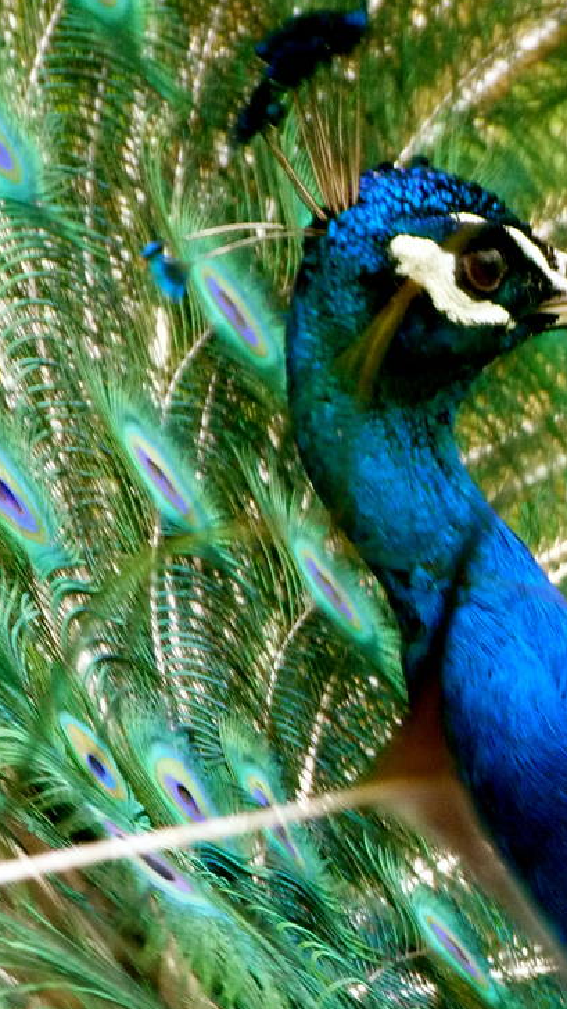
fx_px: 20364
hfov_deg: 1.6
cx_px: 793
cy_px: 813
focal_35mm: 762
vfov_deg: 2.8
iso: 400
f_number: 4.1
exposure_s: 1/200
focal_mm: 57.2
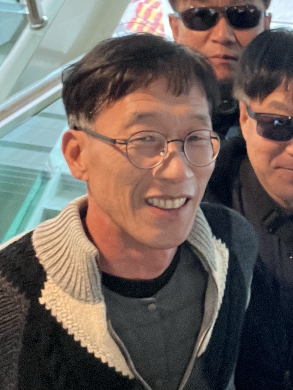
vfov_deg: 29.4
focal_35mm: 66
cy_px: 177
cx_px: 314
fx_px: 745
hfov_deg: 21.2
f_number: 2.2
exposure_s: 1/30
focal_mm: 2.71
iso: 500
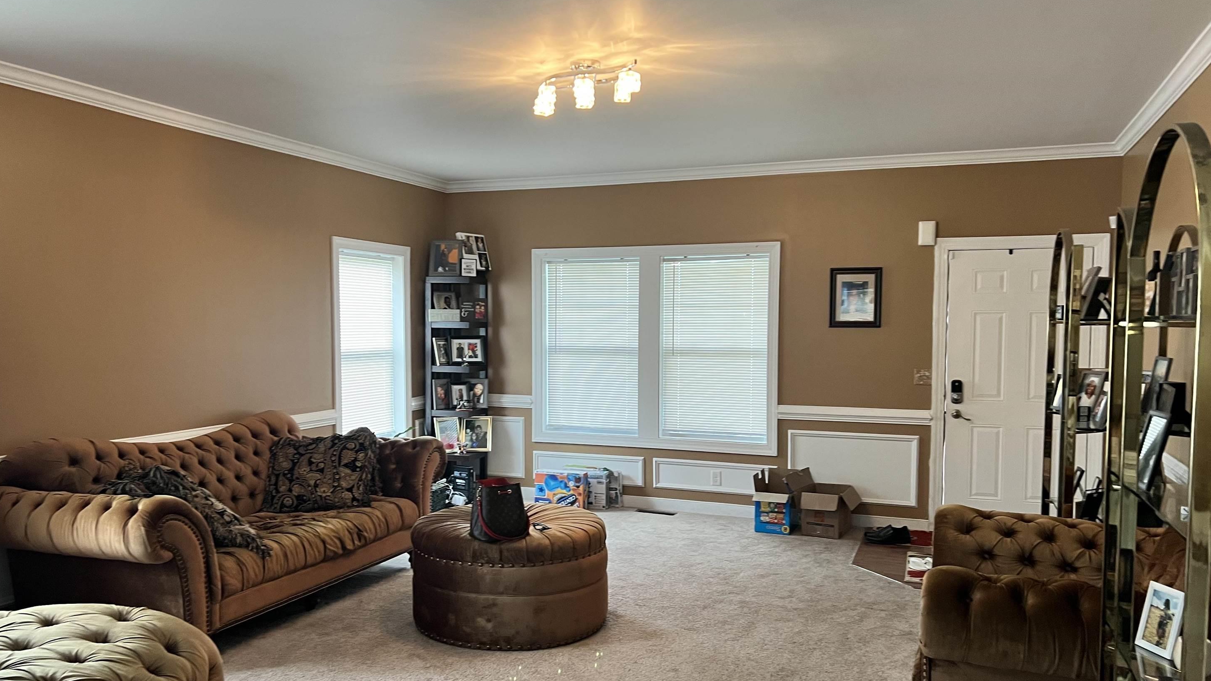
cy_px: 375
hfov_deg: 64.3
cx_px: 576
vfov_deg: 38.9
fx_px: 963
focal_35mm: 30
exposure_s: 1/60
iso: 160
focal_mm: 5.7
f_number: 1.5
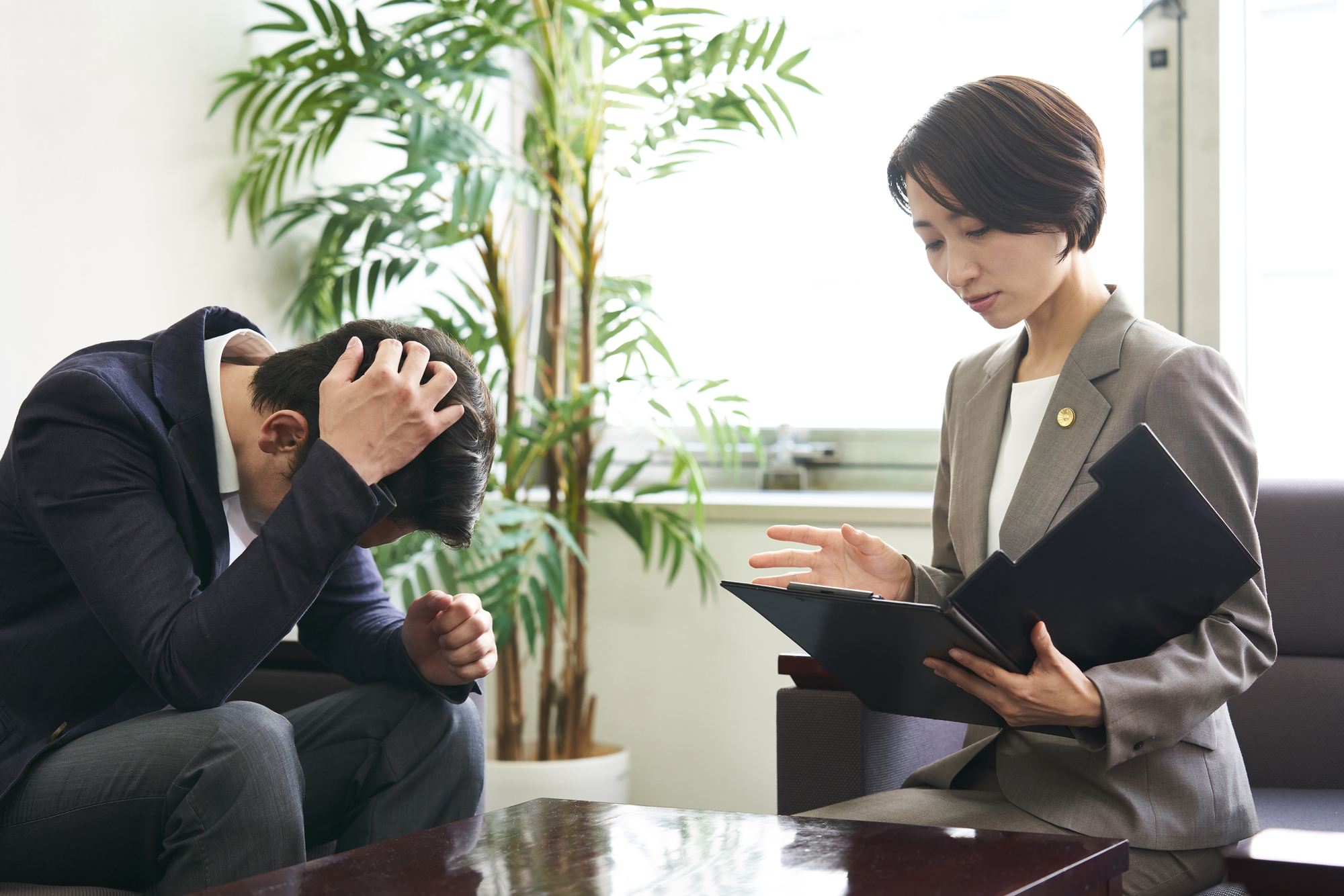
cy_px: 448
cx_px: 672
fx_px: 2614
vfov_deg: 19.5
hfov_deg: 28.8
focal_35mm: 70
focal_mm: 70
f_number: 3.2
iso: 640
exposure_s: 1/200
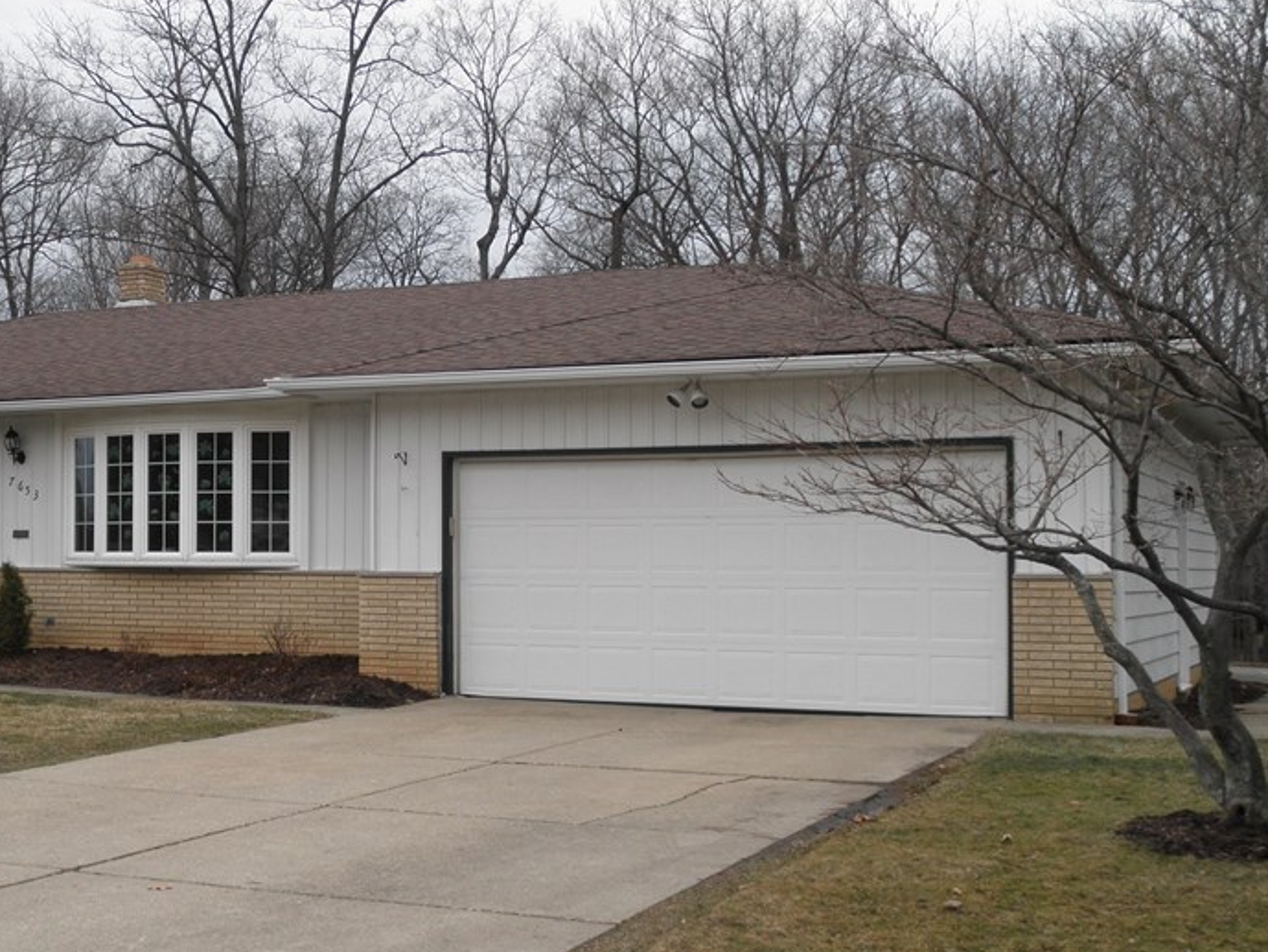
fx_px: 1905
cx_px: 357
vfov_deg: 28.0
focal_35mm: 52
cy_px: 477
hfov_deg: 36.2
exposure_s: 1/60
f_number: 3.2
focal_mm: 6.1
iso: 64
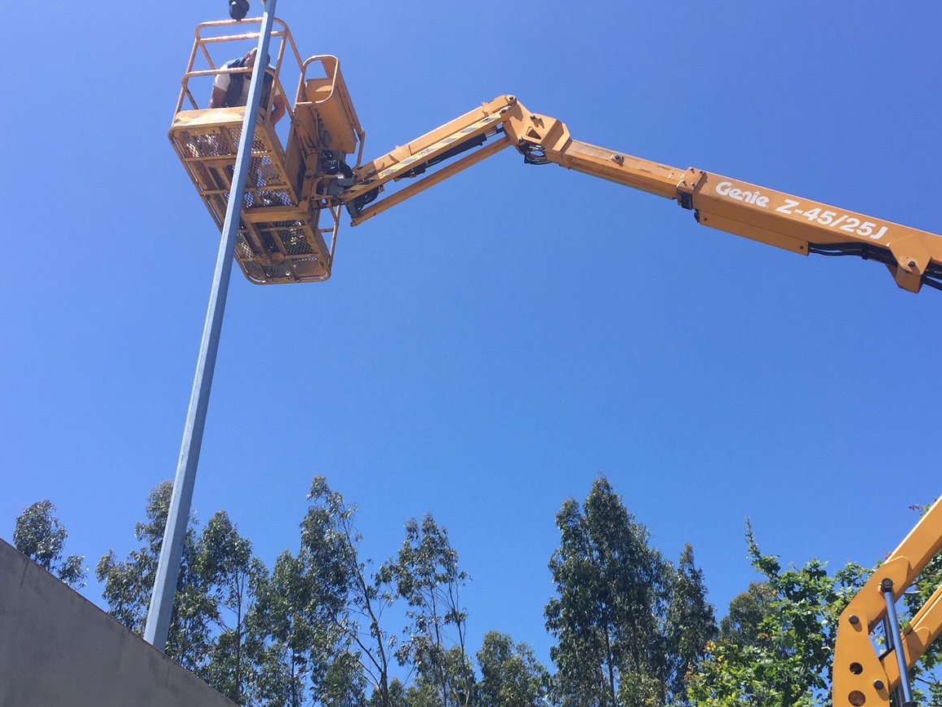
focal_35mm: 41
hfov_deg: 45.7
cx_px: 534
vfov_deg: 34.9
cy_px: 447
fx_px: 1116
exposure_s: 1/1319
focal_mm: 4.15
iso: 32
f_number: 2.2
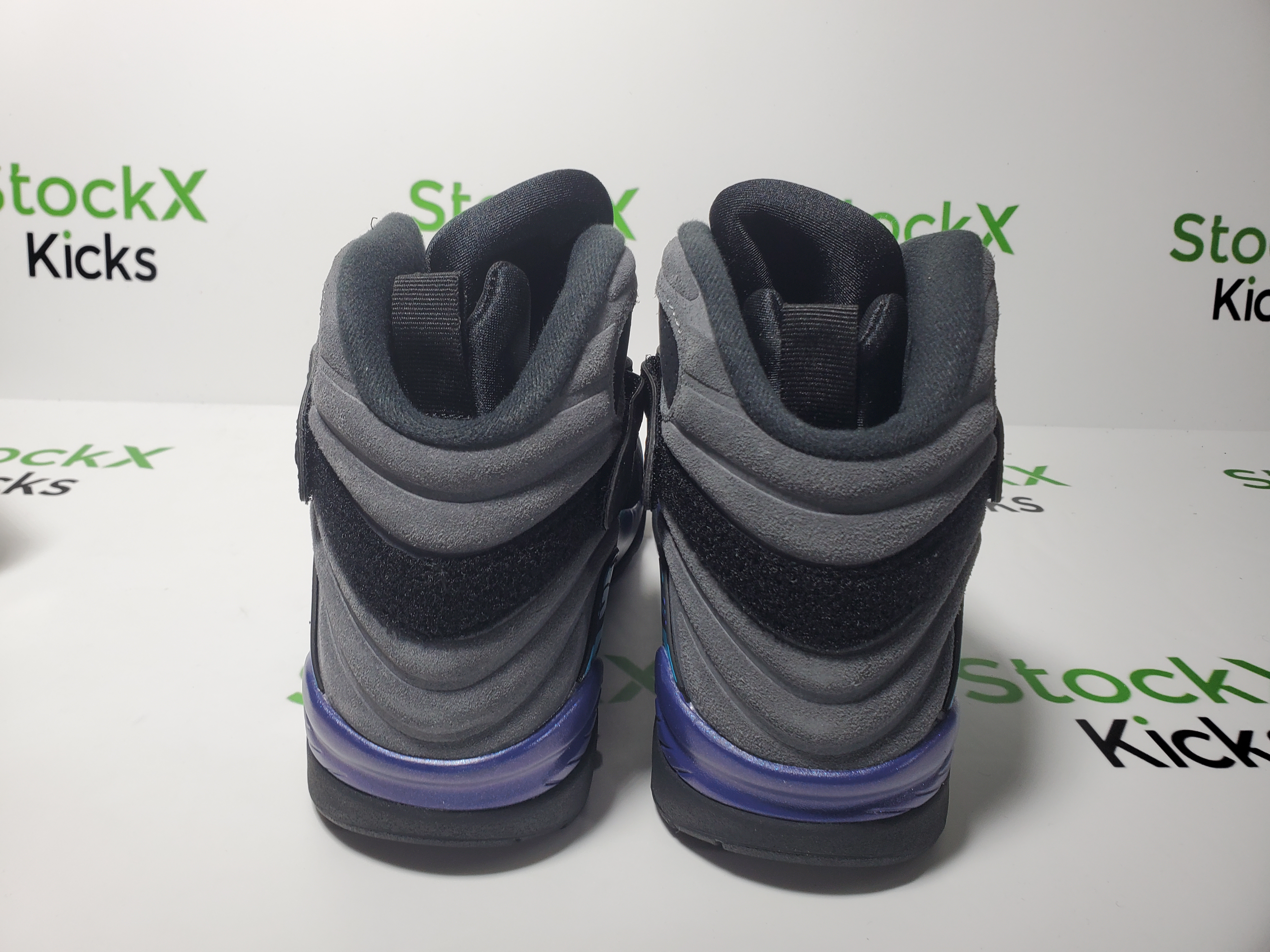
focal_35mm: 26
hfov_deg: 67.3
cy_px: 476
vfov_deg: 53.1
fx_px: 954
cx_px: 635
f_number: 2.4
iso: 50
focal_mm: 4.3
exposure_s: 1/175
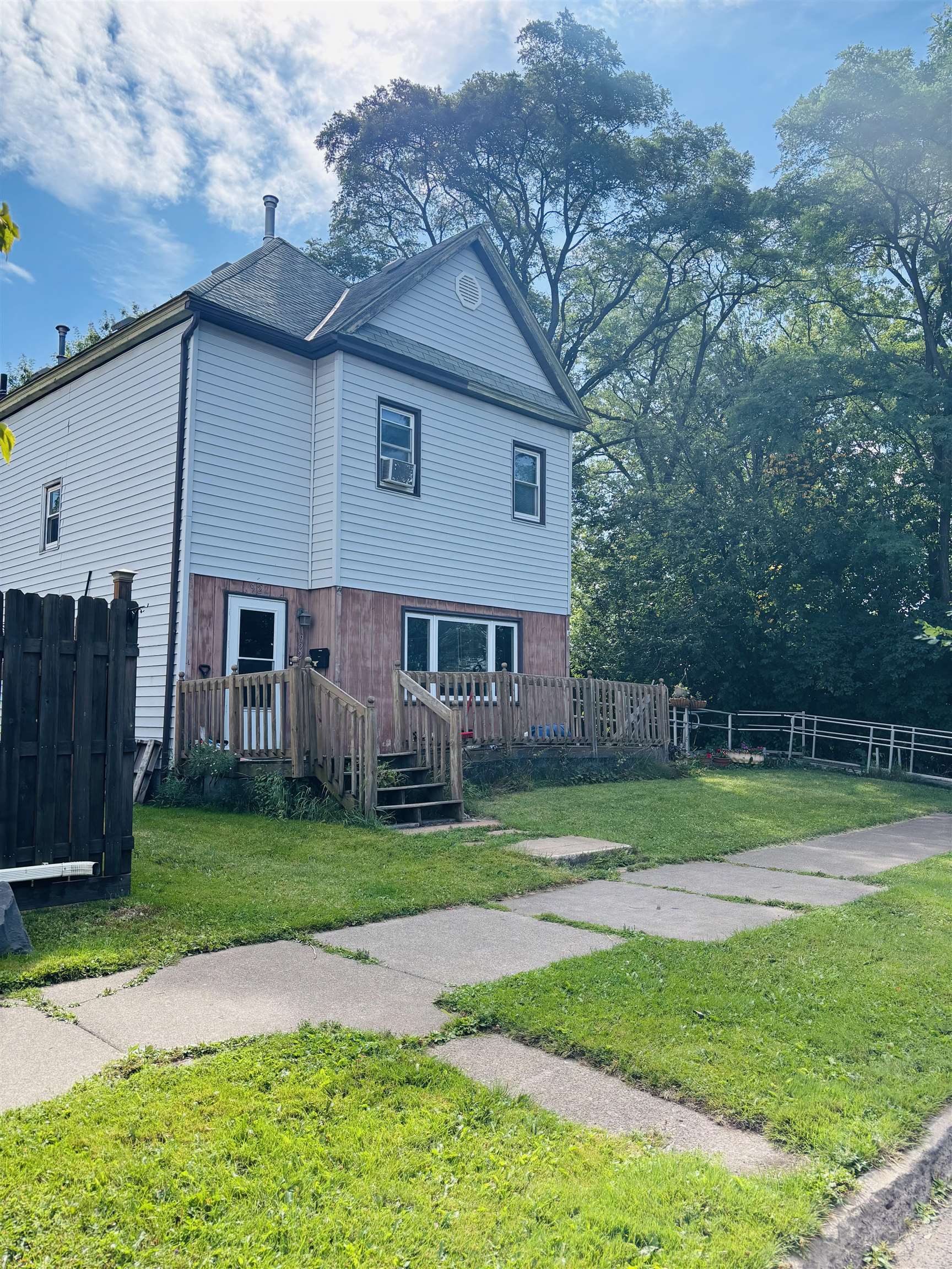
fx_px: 953
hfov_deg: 53.1
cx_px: 476
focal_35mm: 26
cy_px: 634
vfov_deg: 67.3
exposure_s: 1/1667
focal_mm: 5.96
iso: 50
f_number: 1.6
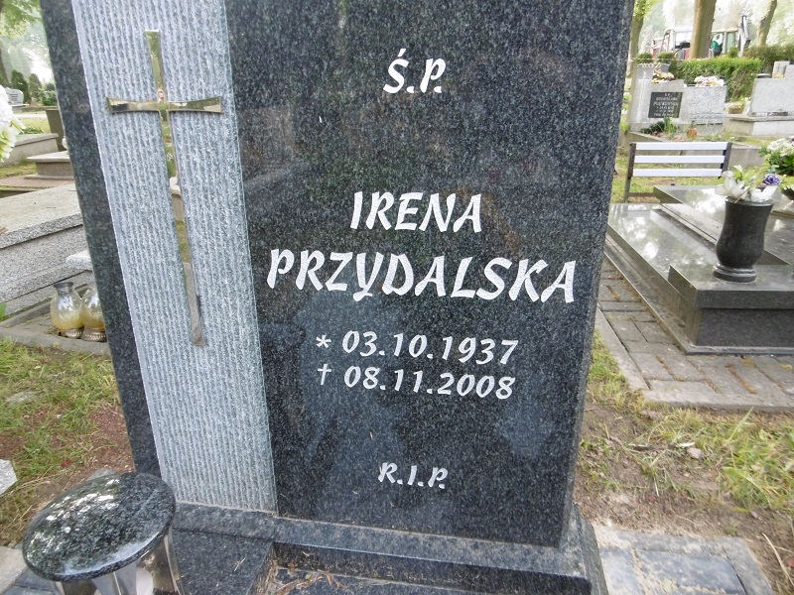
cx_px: 397
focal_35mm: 24
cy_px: 298
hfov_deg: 71.6
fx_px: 550
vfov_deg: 56.8
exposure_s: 1/80
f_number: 3.1
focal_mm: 4.3
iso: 160
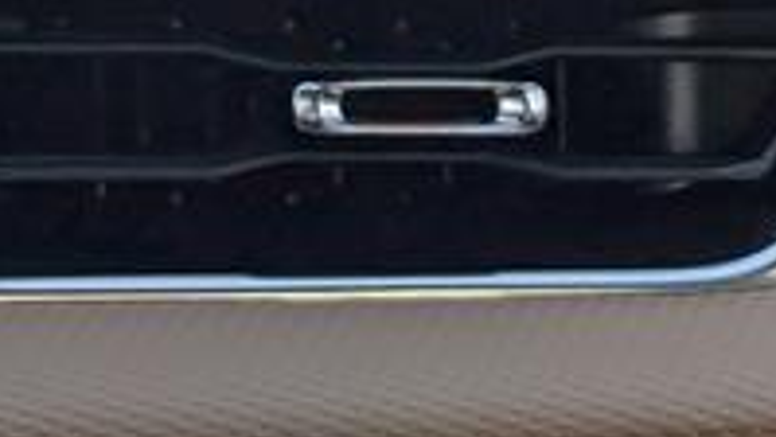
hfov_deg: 12.4
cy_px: -472
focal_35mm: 172
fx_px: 3540
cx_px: 43
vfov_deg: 6.8
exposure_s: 1/152
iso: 21
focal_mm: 6.9
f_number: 1.68
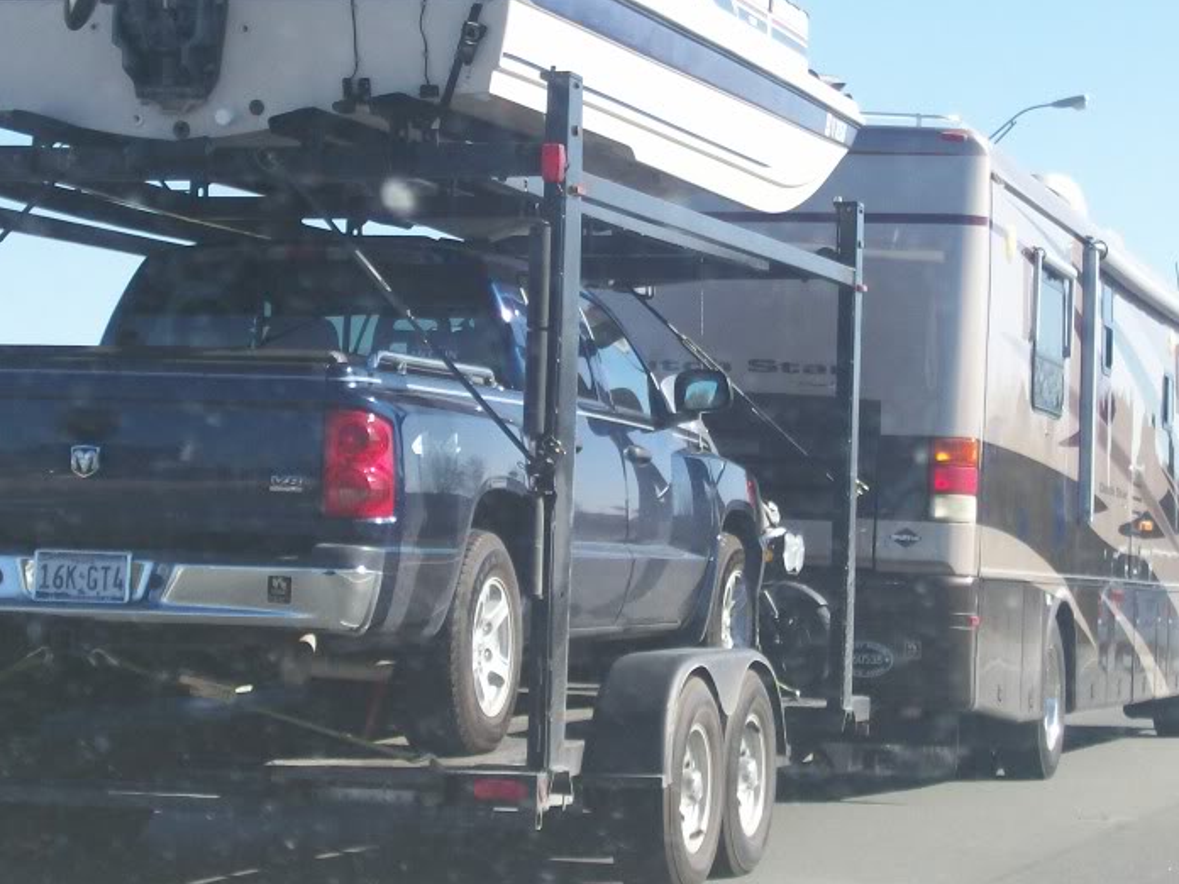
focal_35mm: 103
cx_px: 529
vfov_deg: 14.4
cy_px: 373
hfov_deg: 19.1
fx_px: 3508
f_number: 3.8
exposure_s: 1/388
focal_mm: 11.6
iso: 80
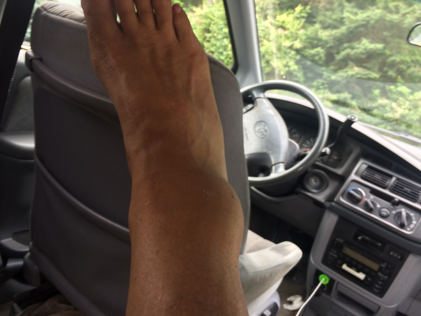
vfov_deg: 48.2
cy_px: 158
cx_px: 210
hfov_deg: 61.7
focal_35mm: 29
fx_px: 353
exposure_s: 1/40
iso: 40
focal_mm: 4.15
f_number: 2.2
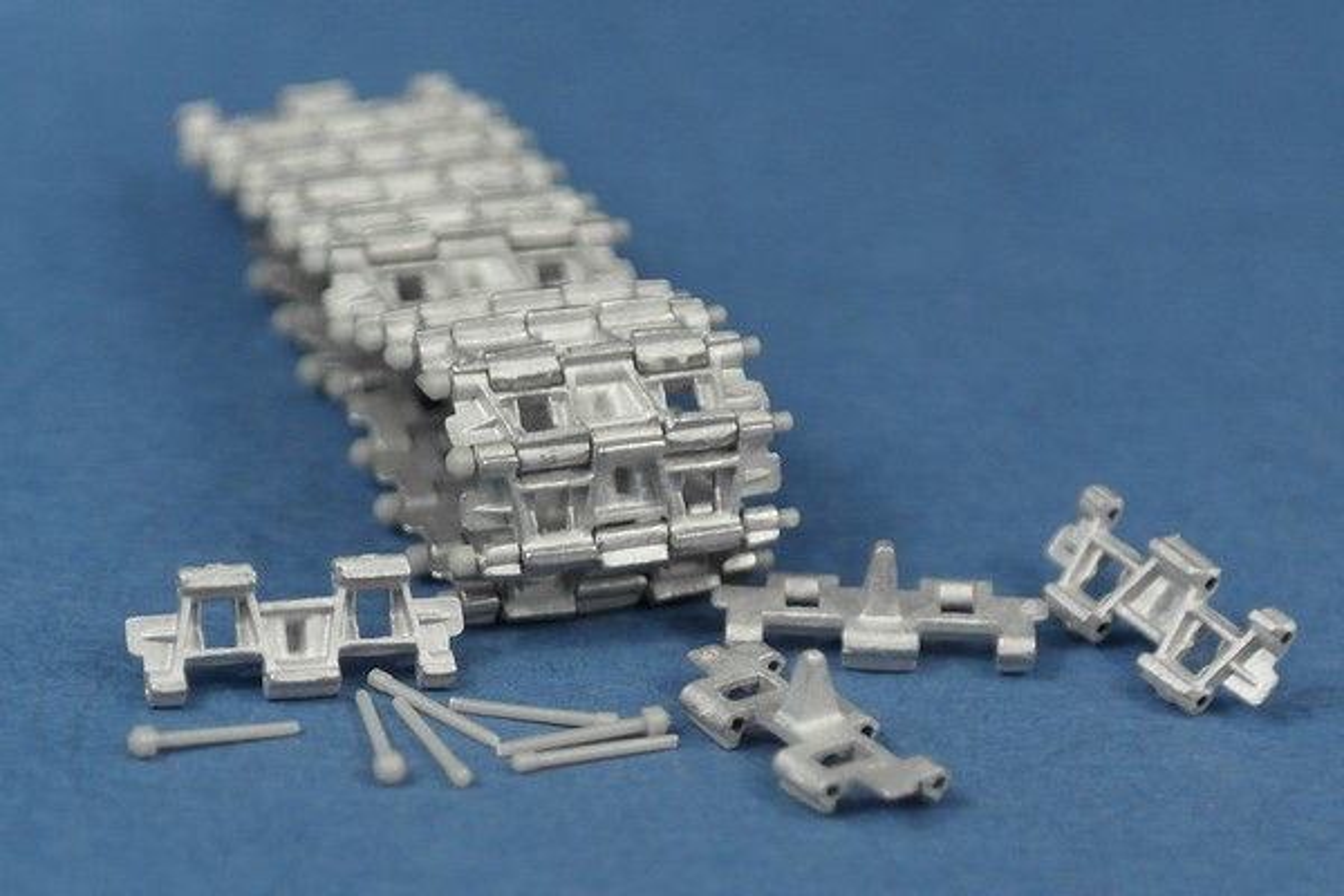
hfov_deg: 24.2
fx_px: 3136
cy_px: 448
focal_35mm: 84
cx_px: 672
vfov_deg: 16.3
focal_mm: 55
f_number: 5.6
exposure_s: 1/200
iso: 400
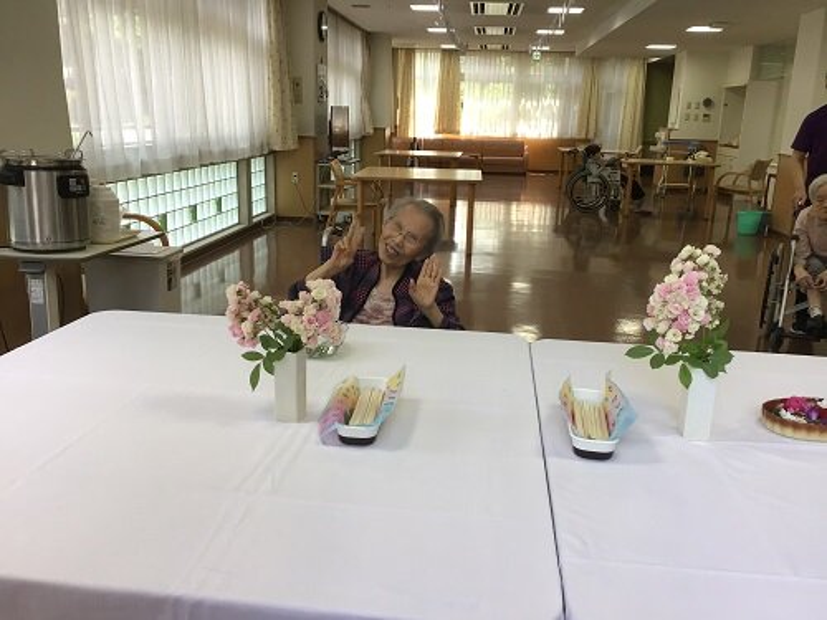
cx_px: 414
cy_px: 310
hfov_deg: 58.4
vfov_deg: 45.4
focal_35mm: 31
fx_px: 741
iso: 50
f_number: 2.4
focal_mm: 3.3
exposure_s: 1/120
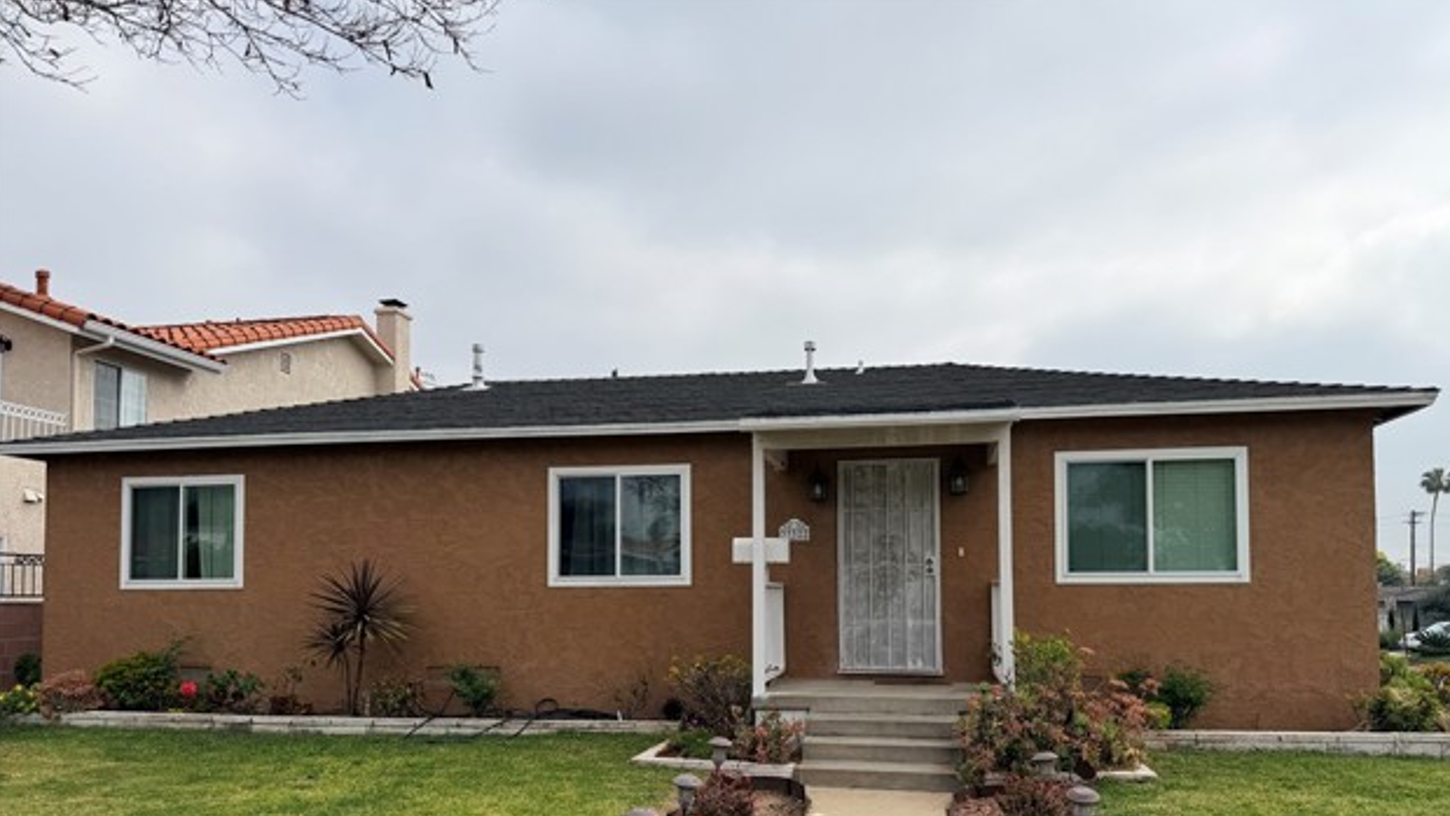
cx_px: 744
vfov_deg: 42.3
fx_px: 1038
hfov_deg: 69.8
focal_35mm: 27
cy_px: 549
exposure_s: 1/8130
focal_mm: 6.76
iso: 80
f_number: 1.78
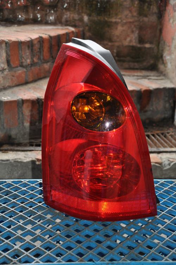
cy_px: 132
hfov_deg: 23.7
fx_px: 419
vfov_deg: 35.1
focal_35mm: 57
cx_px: 88
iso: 800
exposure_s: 1/60
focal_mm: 38
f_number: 4.5
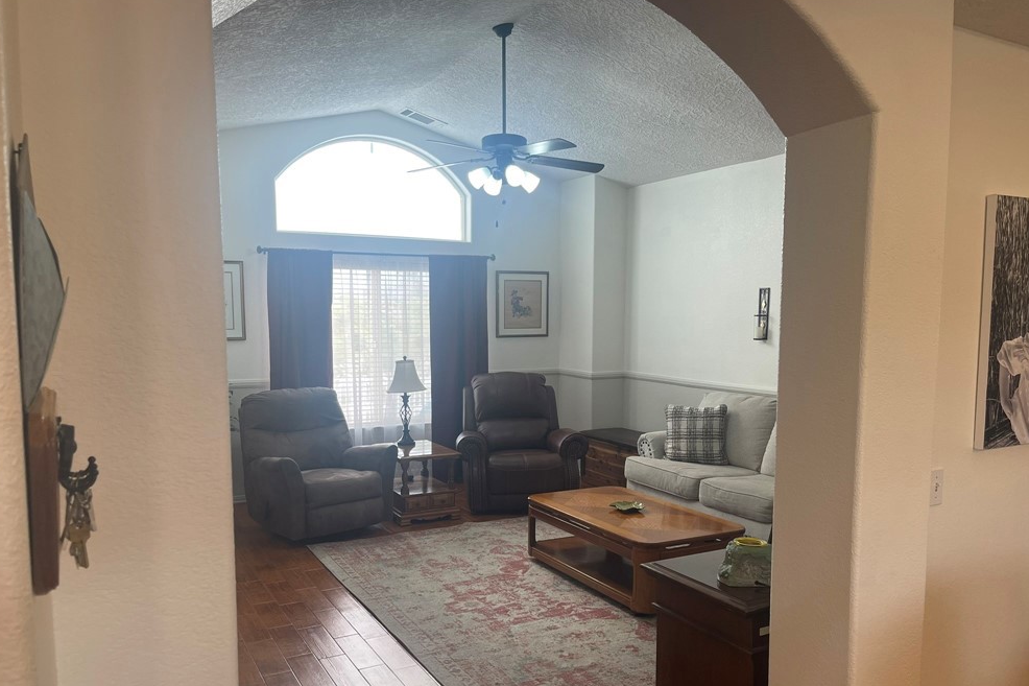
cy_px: 387
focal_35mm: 27
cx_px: 521
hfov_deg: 67.4
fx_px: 772
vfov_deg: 47.8
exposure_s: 1/120
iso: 64
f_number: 1.6
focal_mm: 5.1
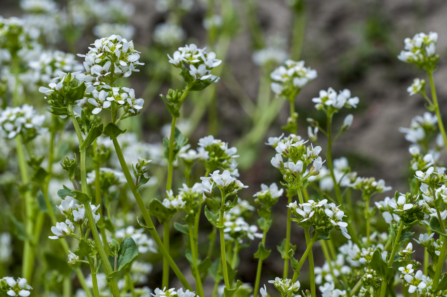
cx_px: 224
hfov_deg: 11.1
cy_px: 148
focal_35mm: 185
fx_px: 2296
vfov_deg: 7.4
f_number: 13
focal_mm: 185
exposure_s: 1/400
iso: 400
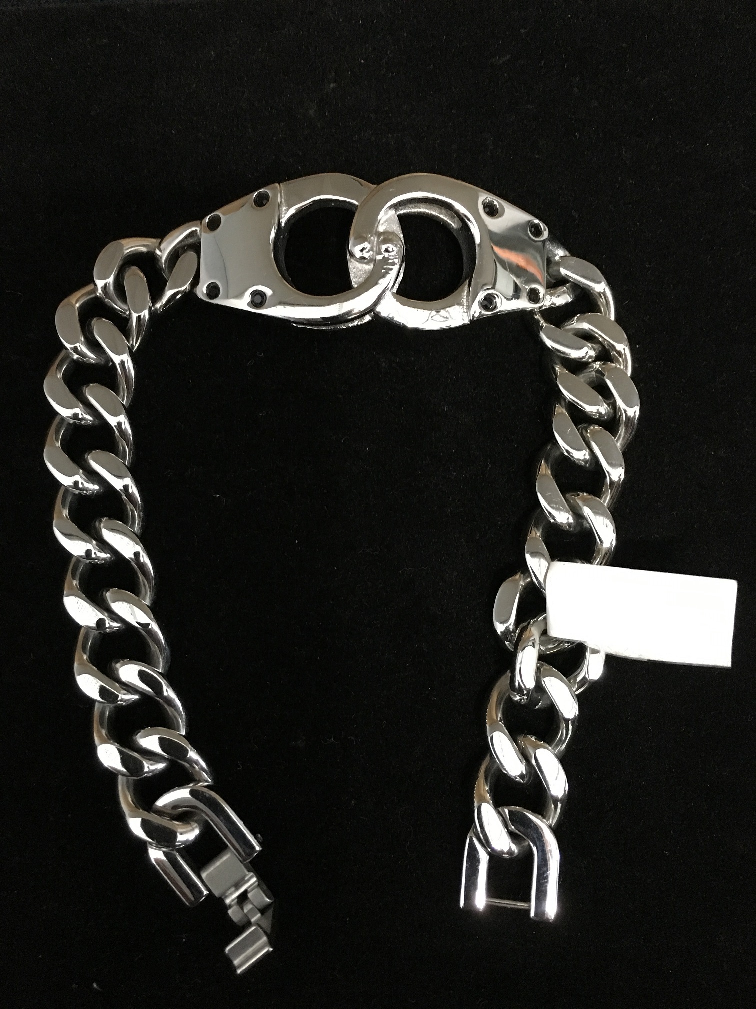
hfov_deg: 48.2
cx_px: 378
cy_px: 504
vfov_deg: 61.7
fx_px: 844
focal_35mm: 29
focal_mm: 4.15
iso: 250
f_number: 2.2
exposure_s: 1/15
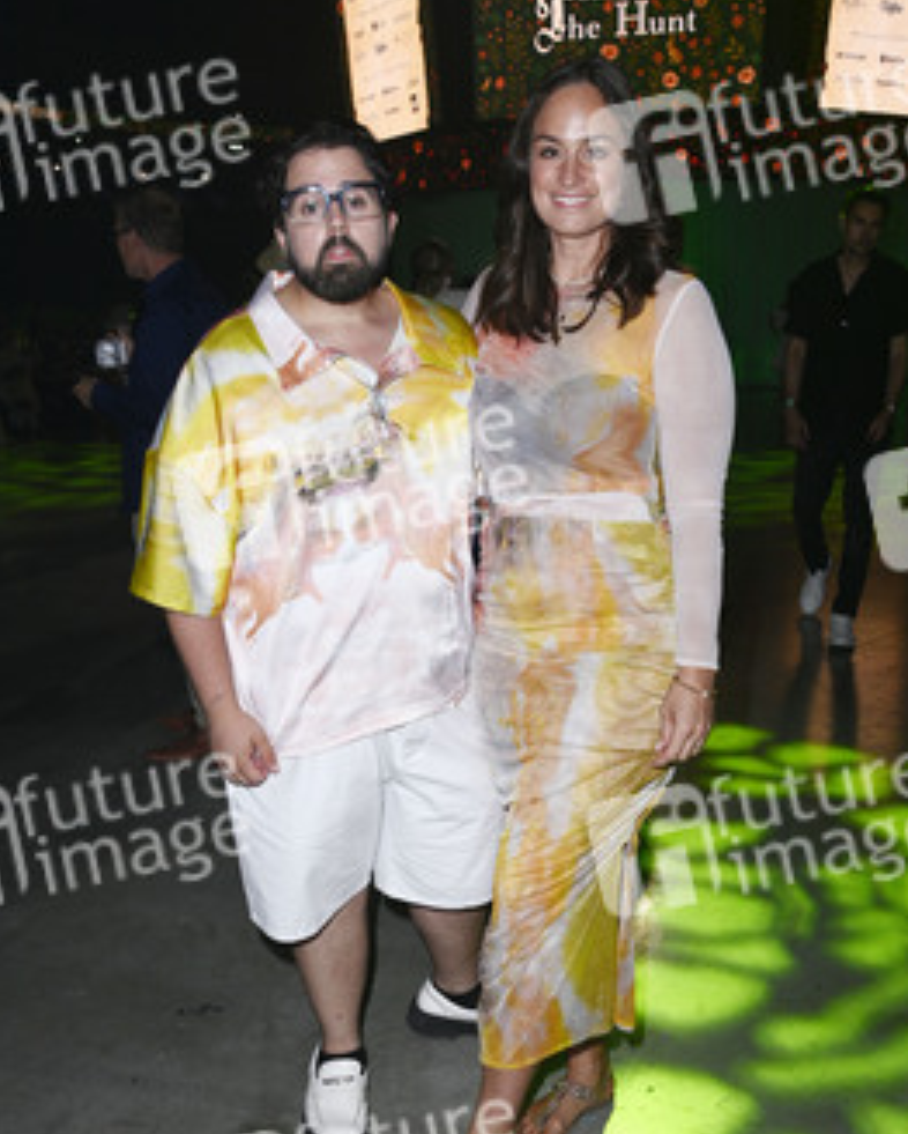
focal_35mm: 39
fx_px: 1309
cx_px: 451
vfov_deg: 46.6
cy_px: 662
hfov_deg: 38.3
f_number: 5.6
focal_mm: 34
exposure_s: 1/125
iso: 1250
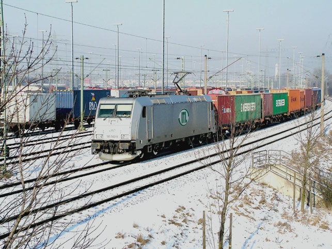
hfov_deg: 25.3
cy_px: 124
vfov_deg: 19.1
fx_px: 738
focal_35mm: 77
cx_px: 166
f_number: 4.8
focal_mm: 12.9
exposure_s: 1/800
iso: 64
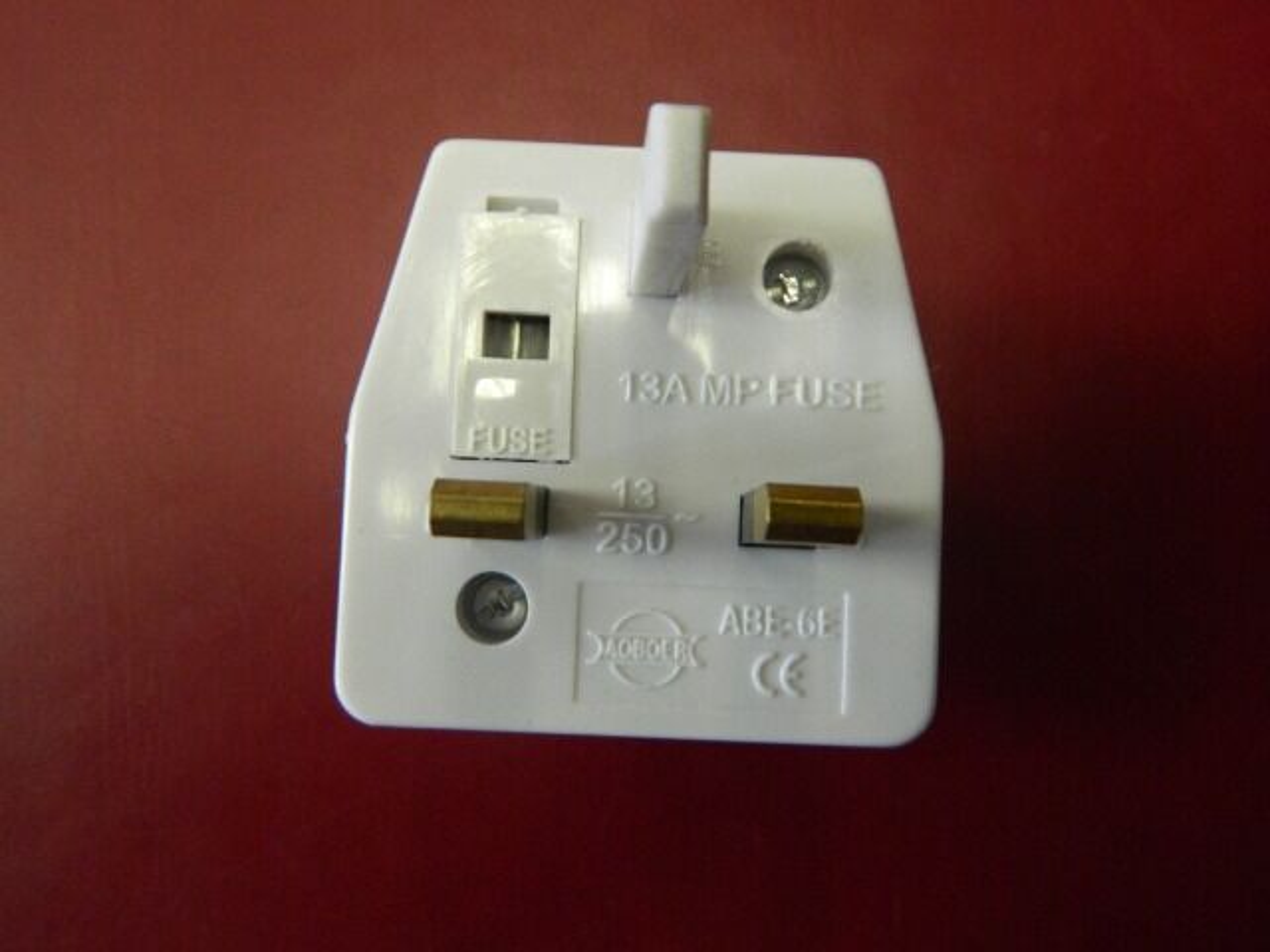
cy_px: 476
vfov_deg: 49.7
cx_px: 635
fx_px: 1027
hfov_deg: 63.4
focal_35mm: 28
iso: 400
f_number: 3.2
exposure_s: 1/40
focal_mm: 5.1
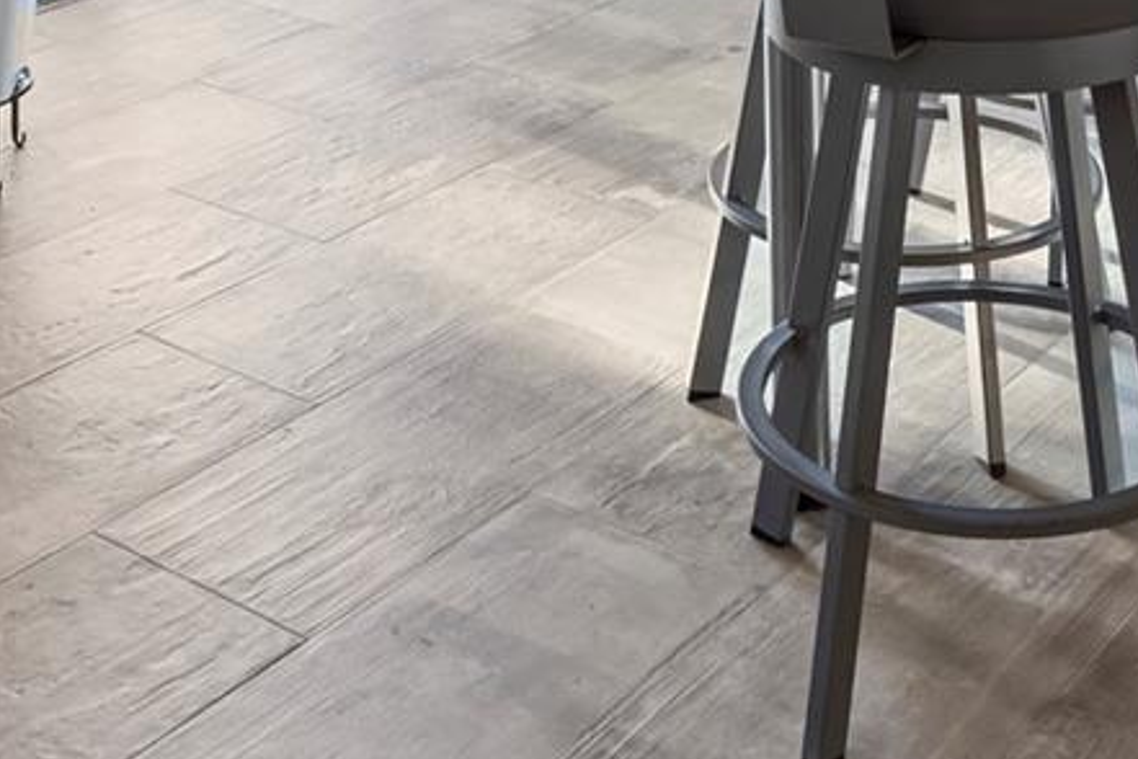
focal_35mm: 65
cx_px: 800
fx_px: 2055
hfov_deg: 30.6
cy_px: -536
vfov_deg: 17.6
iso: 400
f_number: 10
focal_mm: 14
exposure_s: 1/5
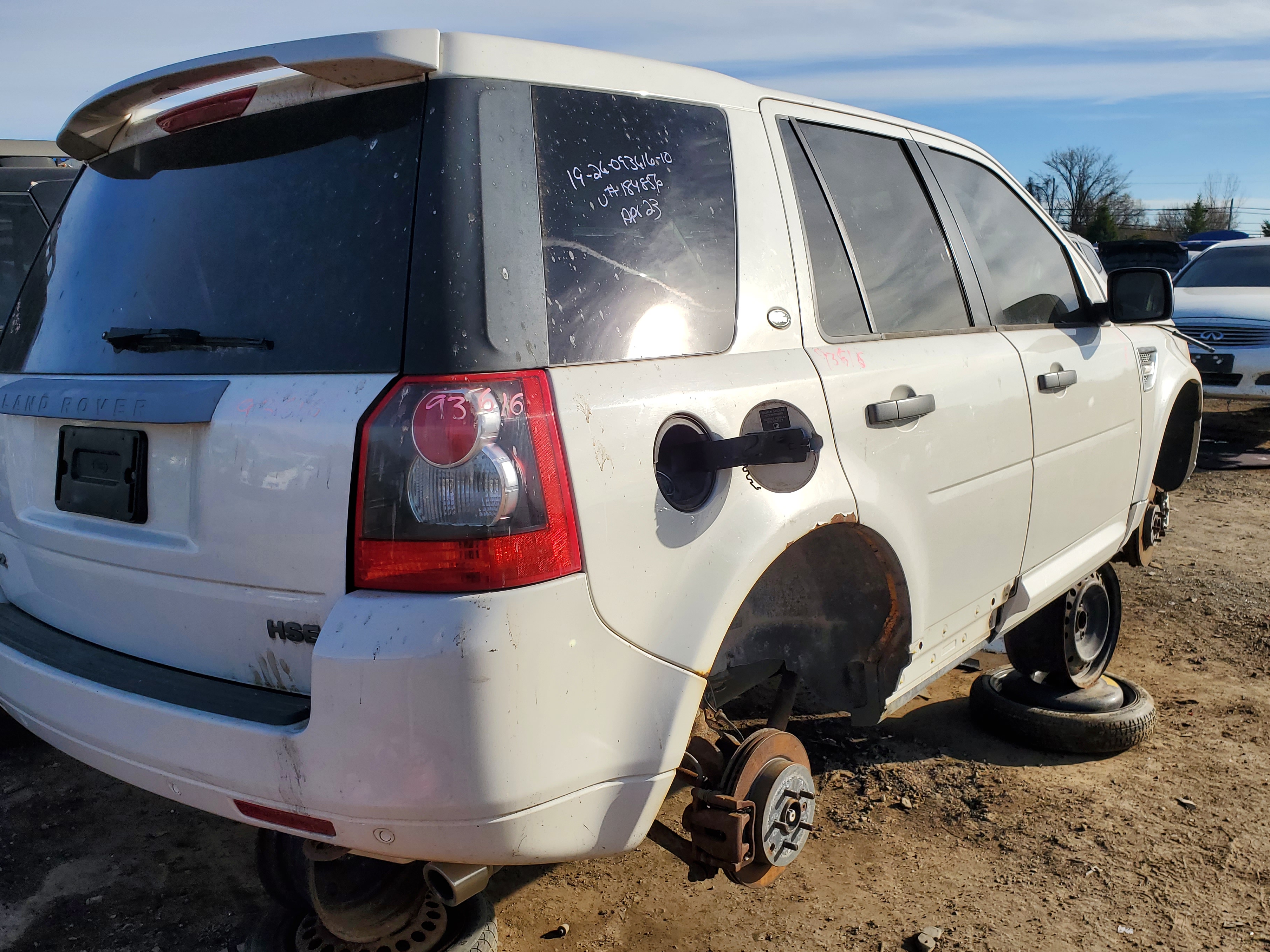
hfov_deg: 61.7
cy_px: 470
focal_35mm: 29
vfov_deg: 48.2
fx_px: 1064
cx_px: 629
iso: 50
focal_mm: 4.3
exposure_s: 1/1798
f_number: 2.4
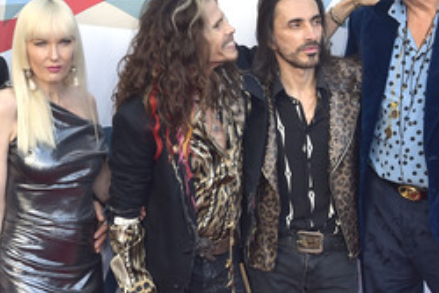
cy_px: 116
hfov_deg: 28.0
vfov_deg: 18.9
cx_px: 181
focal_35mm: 72
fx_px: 878
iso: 400
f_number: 6.3
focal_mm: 40
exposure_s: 1/250
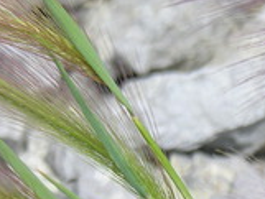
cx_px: 155
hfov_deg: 5.8
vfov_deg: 4.4
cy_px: 137
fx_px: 2597
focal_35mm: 339
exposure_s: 1/307
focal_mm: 19.8
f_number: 3.4
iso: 50
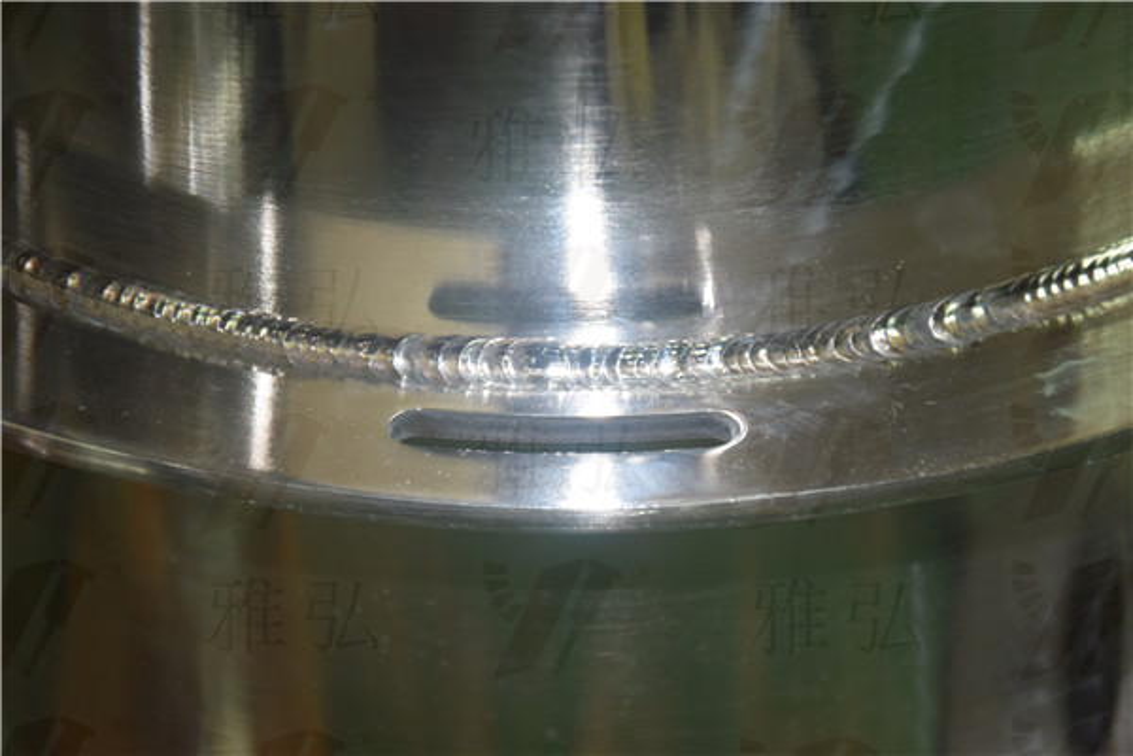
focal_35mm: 138
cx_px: 566
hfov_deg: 14.9
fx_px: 4343
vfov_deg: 9.9
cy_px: 378
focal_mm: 92
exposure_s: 1/60
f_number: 5.6
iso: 1100
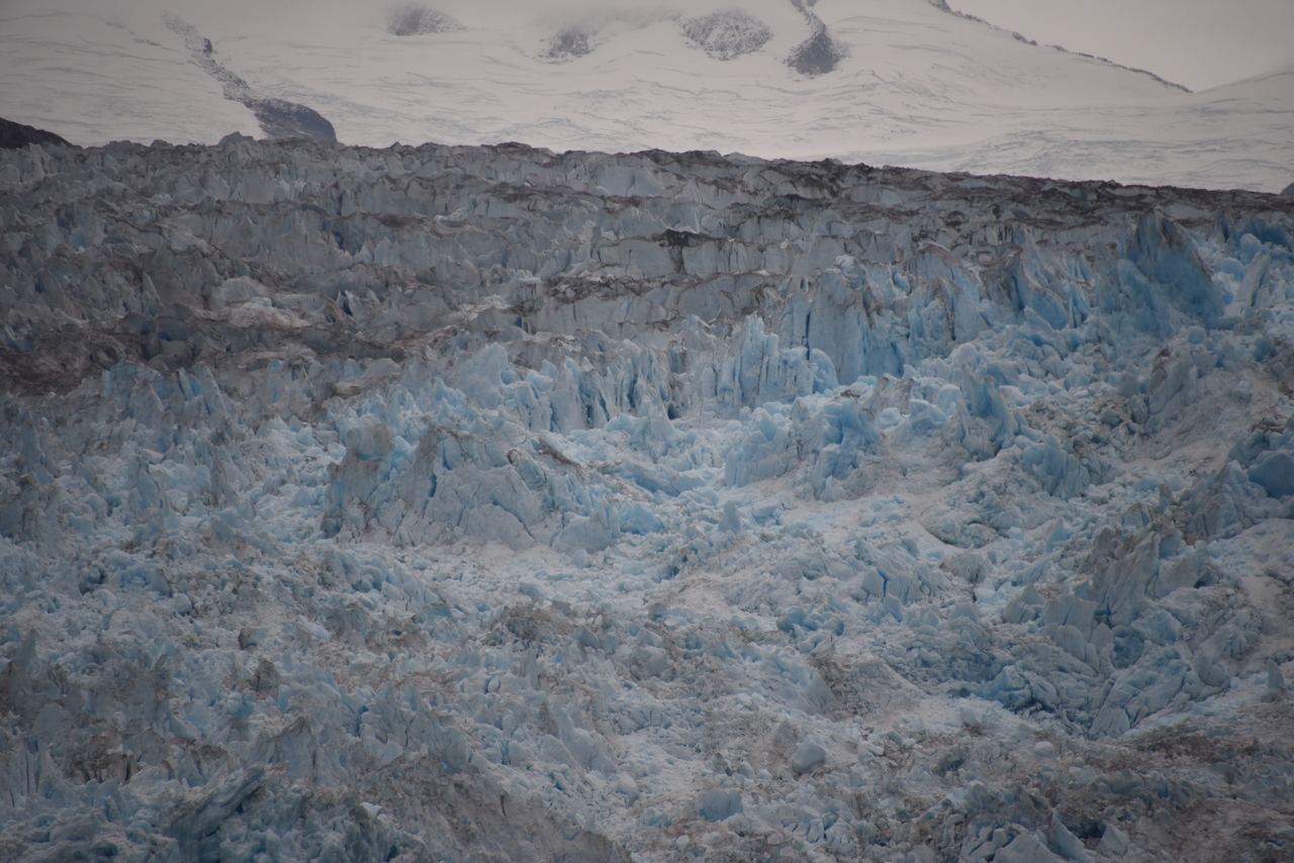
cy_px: 432
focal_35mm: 300
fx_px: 10785
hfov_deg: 6.9
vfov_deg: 4.6
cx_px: 647
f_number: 5.6
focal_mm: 300
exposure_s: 1/640
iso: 500
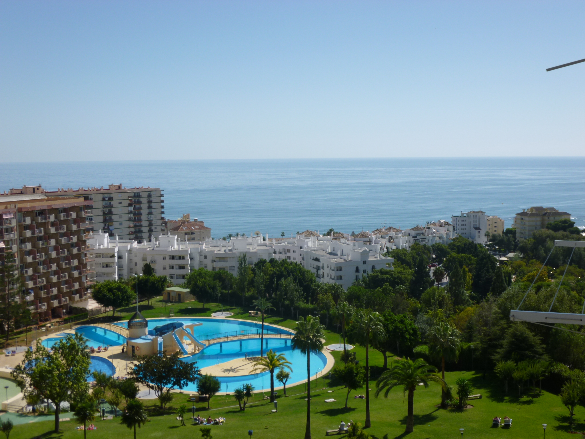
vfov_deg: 32.2
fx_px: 760
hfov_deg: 42.1
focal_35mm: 45
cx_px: 292
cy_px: 220
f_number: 3.9
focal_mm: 8
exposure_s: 1/1000
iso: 100
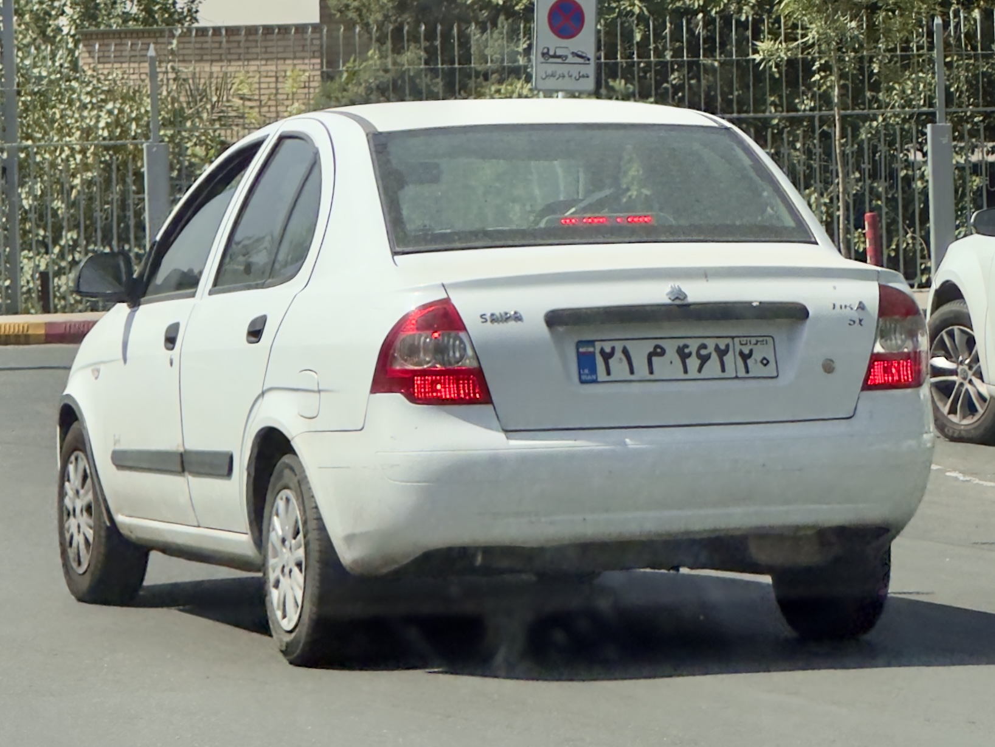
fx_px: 2214
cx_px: 498
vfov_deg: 19.1
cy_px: 374
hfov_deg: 25.3
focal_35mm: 77
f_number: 2.8
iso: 25
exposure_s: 1/704
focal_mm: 9
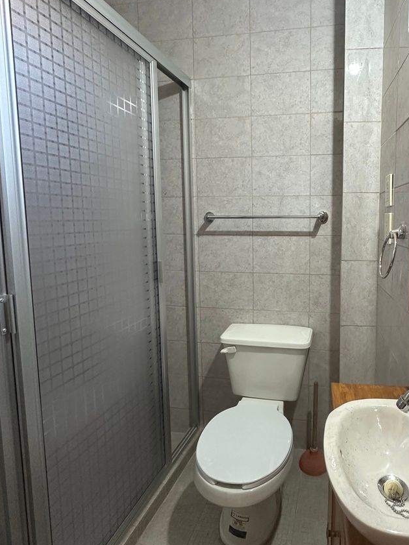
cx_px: 288
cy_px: 246
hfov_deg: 63.4
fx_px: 315
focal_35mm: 20
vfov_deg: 81.5
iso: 320
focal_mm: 2.22
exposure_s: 1/60
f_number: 2.2
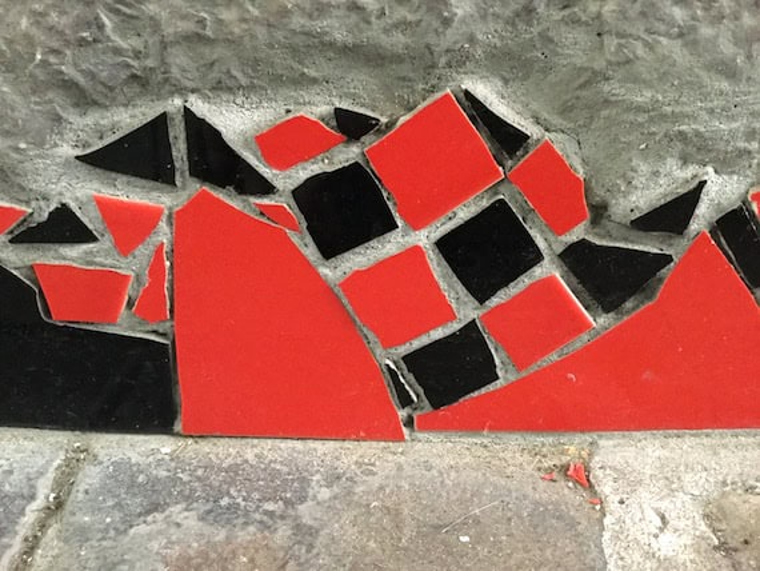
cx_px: 380
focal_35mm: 31
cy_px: 286
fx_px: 681
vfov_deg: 45.5
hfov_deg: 58.3
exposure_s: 1/17
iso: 640
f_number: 2.4
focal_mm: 3.3
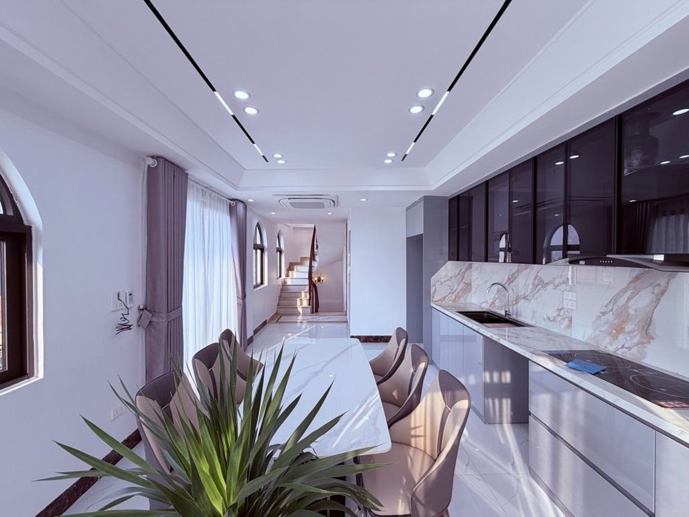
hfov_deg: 102.1
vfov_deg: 85.7
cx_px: 344
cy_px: 258
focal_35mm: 14
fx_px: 279
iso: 40
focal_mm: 2.22
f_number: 2.2
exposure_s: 1/179
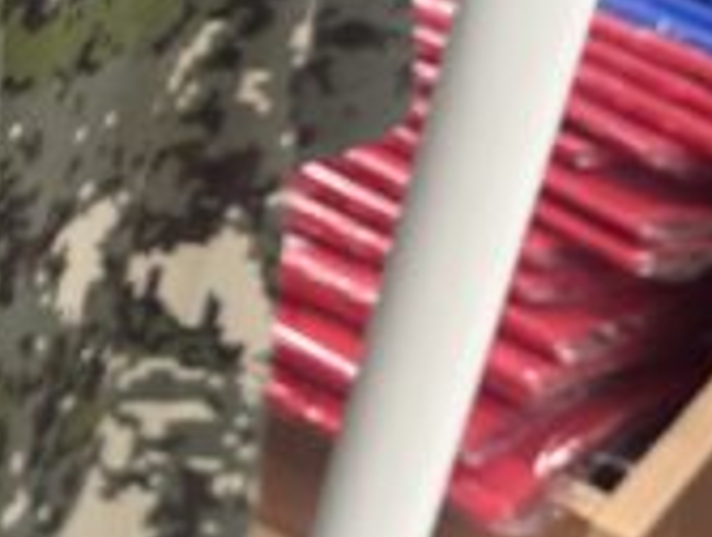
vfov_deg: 14.8
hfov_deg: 16.7
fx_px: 2041
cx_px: -533
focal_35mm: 99
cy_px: 55
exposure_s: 1/60
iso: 160
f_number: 1.78
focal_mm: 6.76
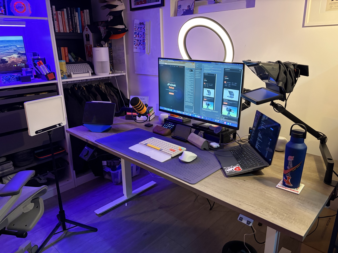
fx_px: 254
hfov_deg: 67.3
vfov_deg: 53.1
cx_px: 169
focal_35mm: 26
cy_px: 126
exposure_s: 1/50
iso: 320
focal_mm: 5.96
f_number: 1.6
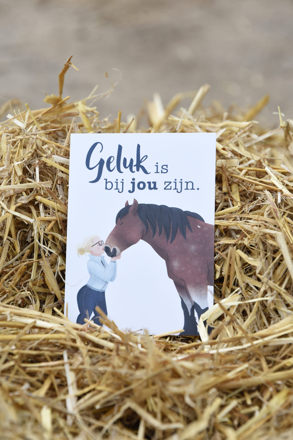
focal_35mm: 170
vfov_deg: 12.1
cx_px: 146
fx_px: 2073
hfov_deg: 8.1
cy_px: 220
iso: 100
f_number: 6.3
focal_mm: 170
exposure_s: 1/160
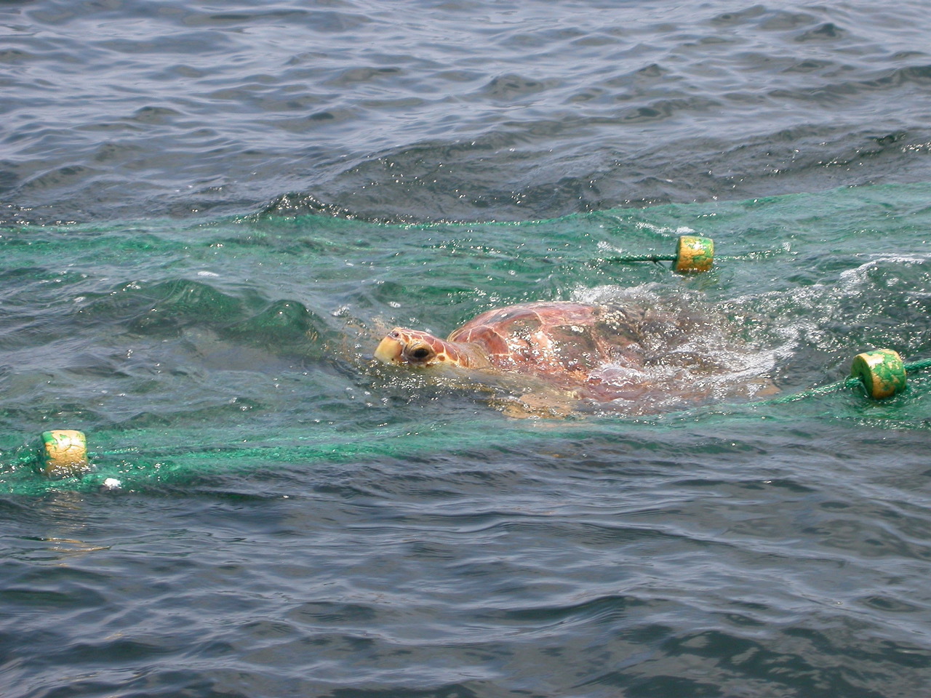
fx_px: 4142
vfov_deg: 9.6
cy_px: 349
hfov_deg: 12.8
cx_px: 466
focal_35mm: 154
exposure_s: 1/297
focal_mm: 32
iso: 100
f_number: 5.8
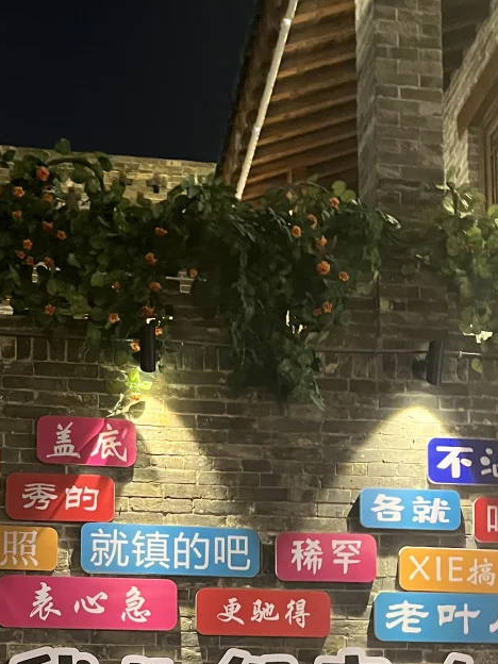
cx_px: 223
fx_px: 1151
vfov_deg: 30.3
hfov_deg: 24.4
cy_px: 637
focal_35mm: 60
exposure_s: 1/33
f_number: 1.6
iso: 500
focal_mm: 5.1
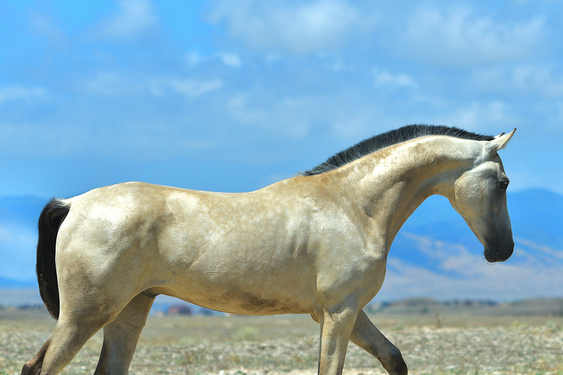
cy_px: 261
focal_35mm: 211
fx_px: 3300
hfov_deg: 9.8
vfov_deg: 6.5
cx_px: 335
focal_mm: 100
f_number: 3.5
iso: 160
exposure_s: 1/3200
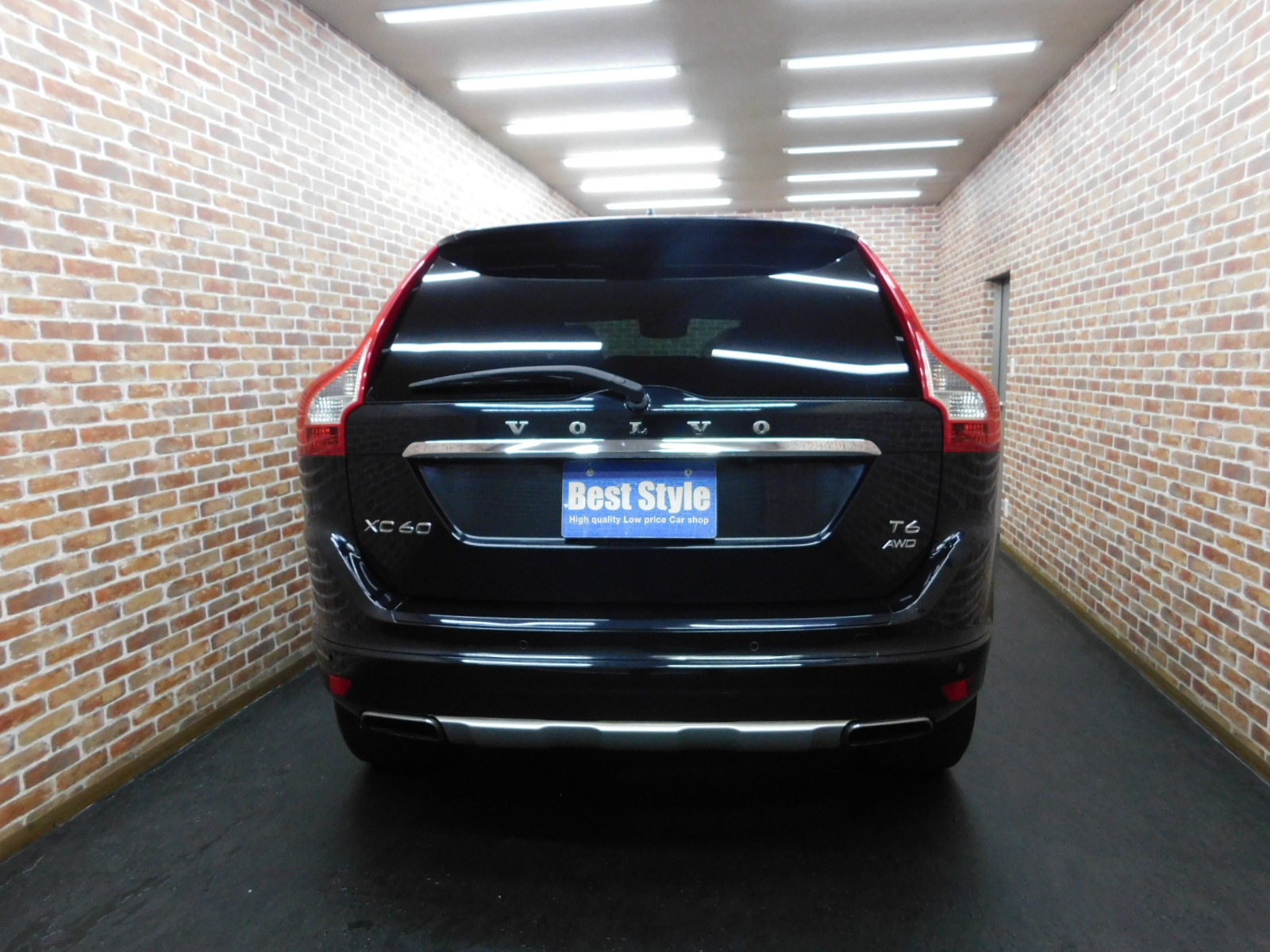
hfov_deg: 73.9
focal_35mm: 23
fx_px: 844
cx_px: 635
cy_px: 476
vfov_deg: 58.9
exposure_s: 1/30
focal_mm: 4
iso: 400
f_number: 3
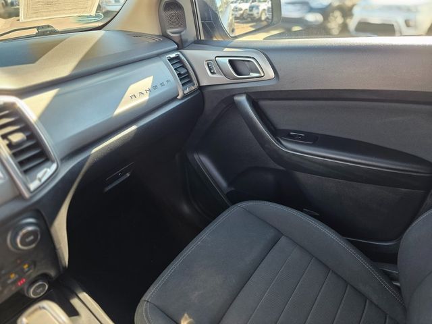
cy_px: 162
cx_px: 216
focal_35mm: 23
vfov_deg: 58.9
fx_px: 287
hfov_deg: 73.9
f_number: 1.7
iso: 160
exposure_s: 1/180
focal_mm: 6.3
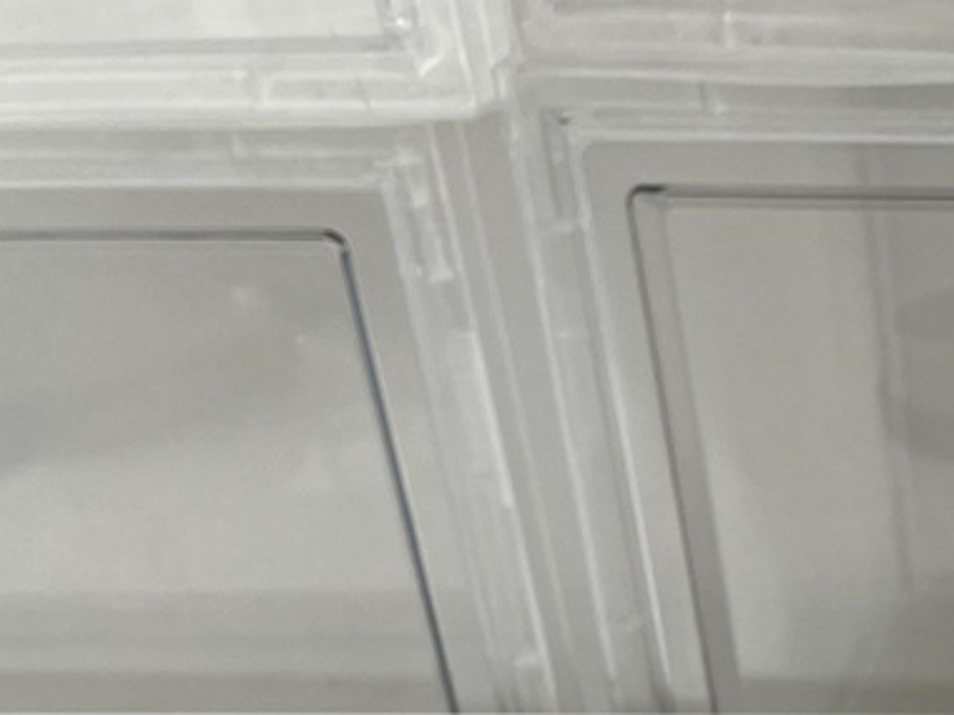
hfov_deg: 20.3
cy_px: 1036
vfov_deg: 16.6
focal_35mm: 82
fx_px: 2260
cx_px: 1446
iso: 32
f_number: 1.6
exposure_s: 1/254
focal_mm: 4.2
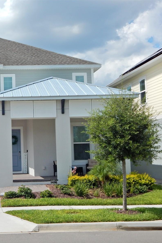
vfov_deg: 33.4
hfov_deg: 21.9
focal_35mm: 60
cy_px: 122
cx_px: 4
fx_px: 405
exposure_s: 1/640
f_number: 7.1
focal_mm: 7.7
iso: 125
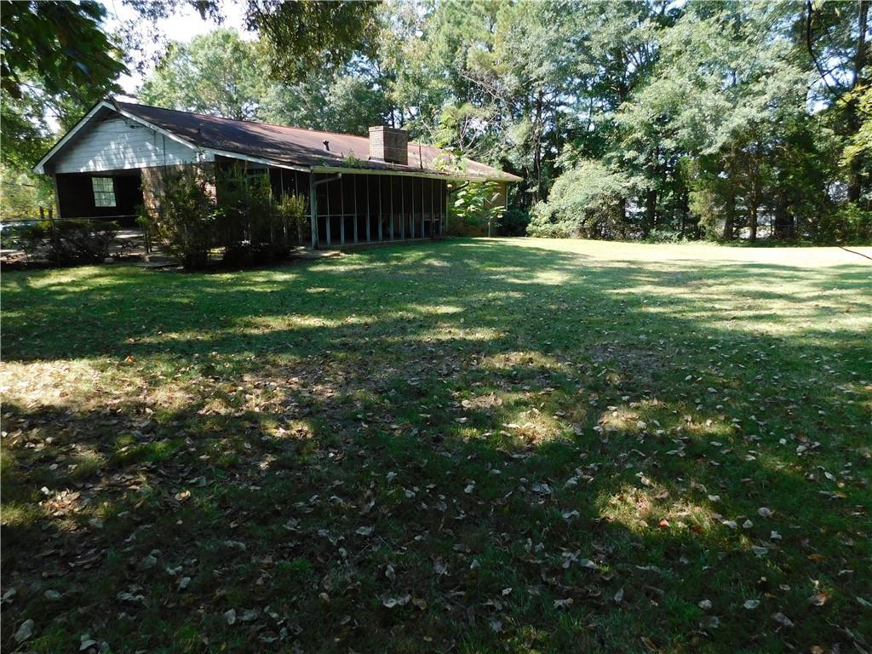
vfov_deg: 58.9
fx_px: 579
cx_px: 436
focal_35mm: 23
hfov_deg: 73.9
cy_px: 327
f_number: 3
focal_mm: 4
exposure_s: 1/320
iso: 125
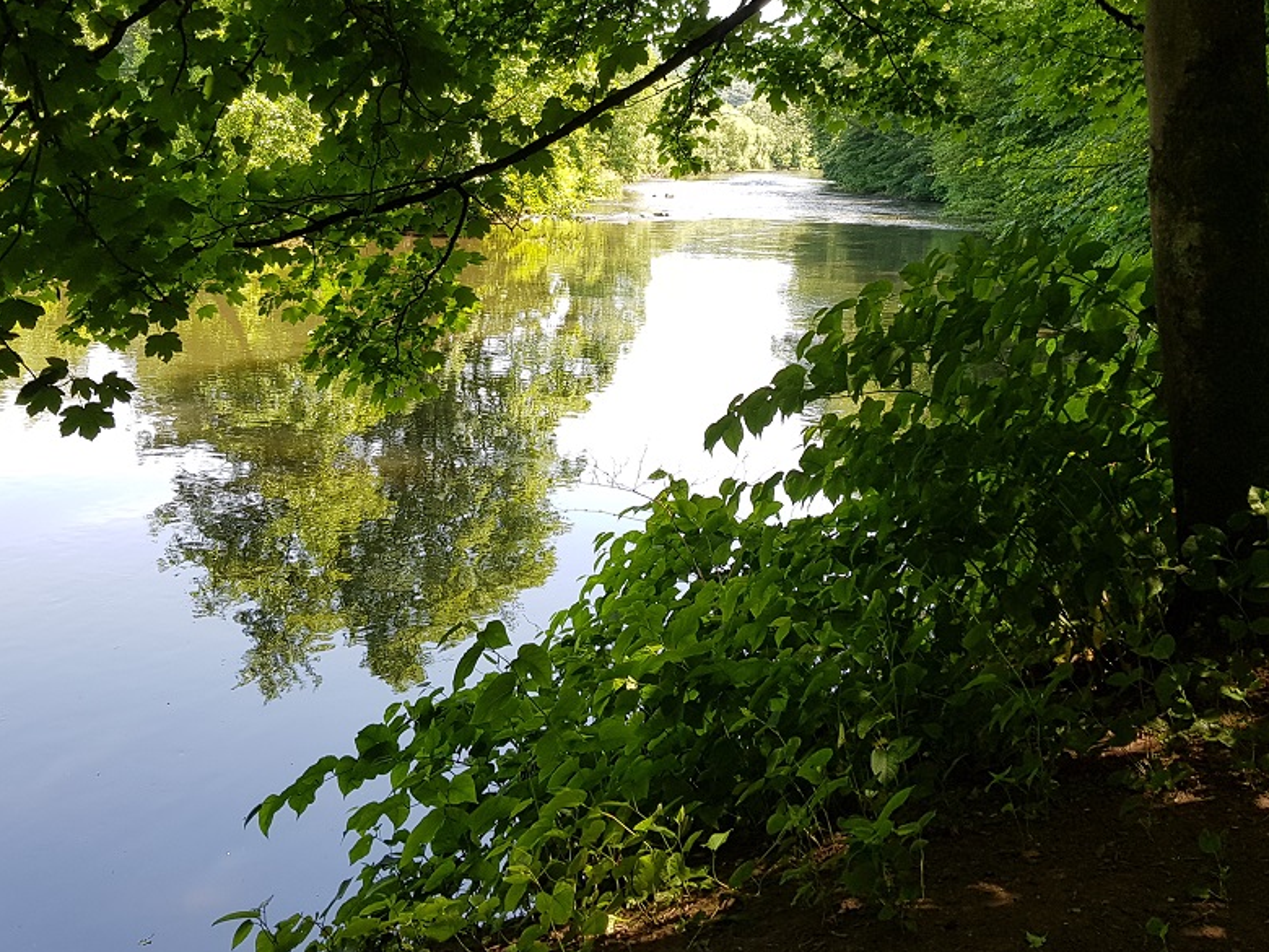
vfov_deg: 35.8
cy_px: 355
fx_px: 1466
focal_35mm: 40
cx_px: 661
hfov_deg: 46.8
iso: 40
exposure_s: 1/289
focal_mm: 4.2
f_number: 1.7
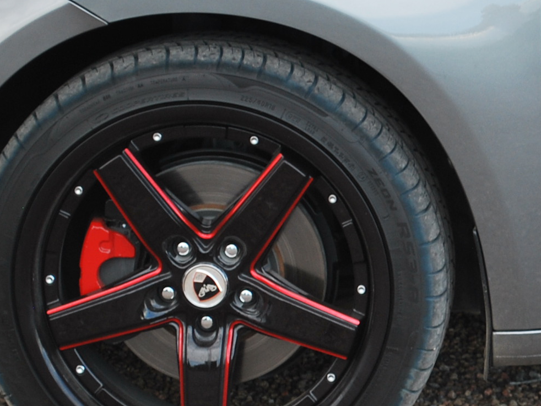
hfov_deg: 8.3
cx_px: 690
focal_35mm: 234
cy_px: 279
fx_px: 3665
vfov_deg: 6.3
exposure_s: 1/60
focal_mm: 55
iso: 200
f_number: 5.6
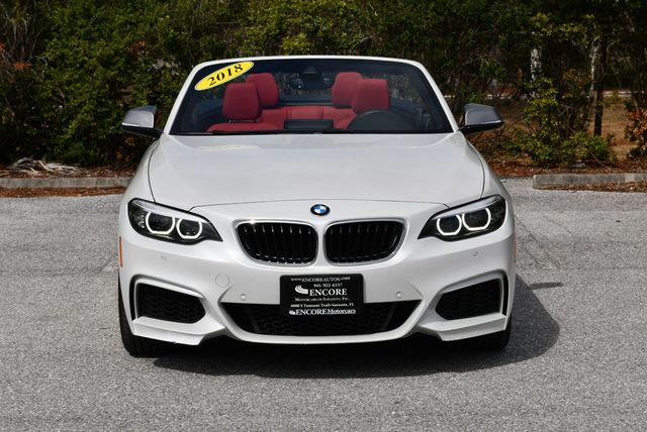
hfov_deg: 23.1
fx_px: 1583
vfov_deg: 15.6
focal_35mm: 88
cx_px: 324
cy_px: 216
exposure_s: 1/400
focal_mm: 44
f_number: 10
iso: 100
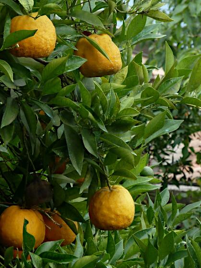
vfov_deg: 5.8
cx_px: 78
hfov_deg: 4.4
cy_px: 35
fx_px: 2640
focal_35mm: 341
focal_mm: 25.9
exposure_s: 1/60
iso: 80
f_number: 4.5
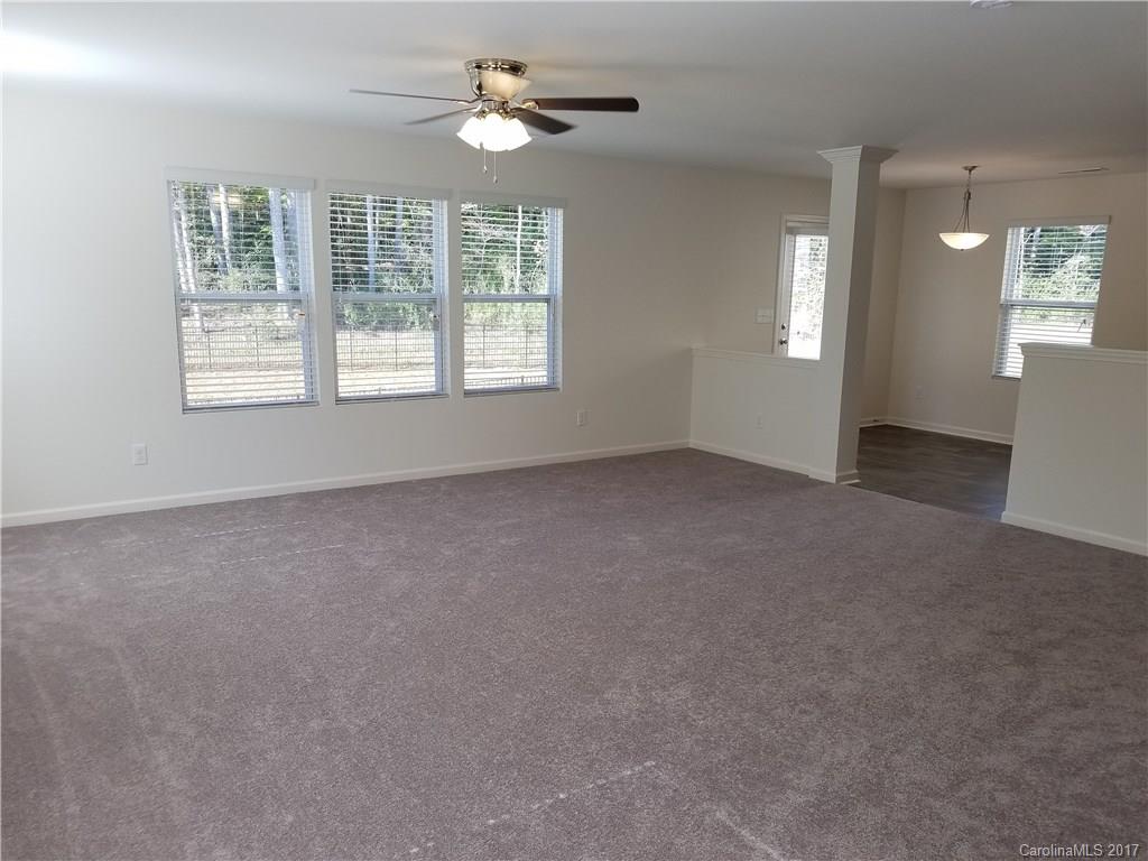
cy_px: 430
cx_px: 574
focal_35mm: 26
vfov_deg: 53.1
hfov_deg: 67.3
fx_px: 862
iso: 50
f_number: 1.7
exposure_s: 1/135
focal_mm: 4.2
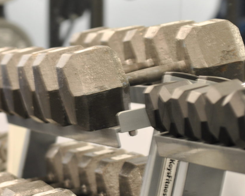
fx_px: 1985
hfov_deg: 7.0
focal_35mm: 274
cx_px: 20
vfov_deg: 5.6
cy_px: 77
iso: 200
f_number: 4.5
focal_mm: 105
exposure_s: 1/6
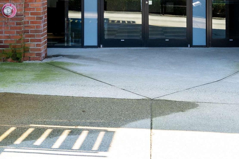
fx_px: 551
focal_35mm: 83
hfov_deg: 24.4
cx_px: 145
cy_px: -50
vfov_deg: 15.6
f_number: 4
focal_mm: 30
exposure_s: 1/100
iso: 250
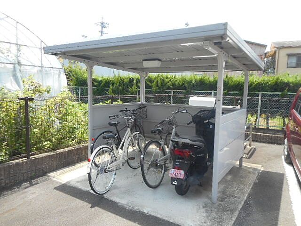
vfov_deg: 54.9
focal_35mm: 25
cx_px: 150
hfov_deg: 69.4
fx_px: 217
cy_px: 113
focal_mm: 4.5
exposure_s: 1/200
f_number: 3.7
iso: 80
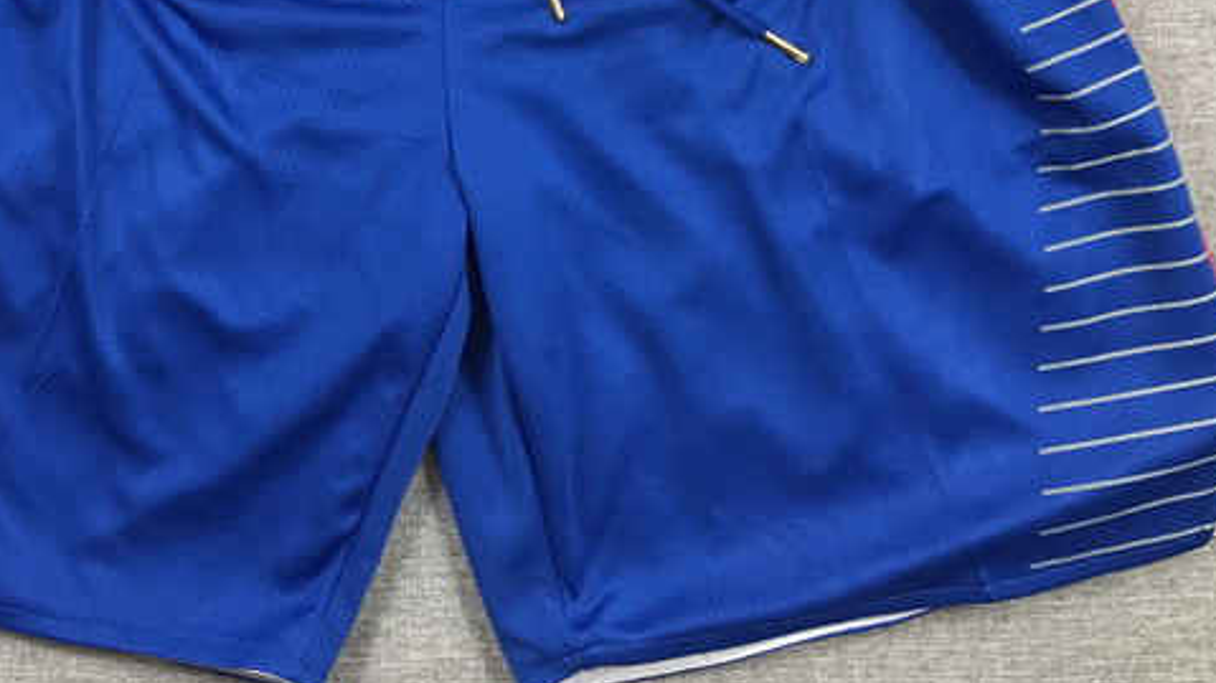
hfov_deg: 40.1
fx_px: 1644
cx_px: 401
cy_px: 38
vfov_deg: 22.7
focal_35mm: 51
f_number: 1.8
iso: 25
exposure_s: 1/50
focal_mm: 3.99
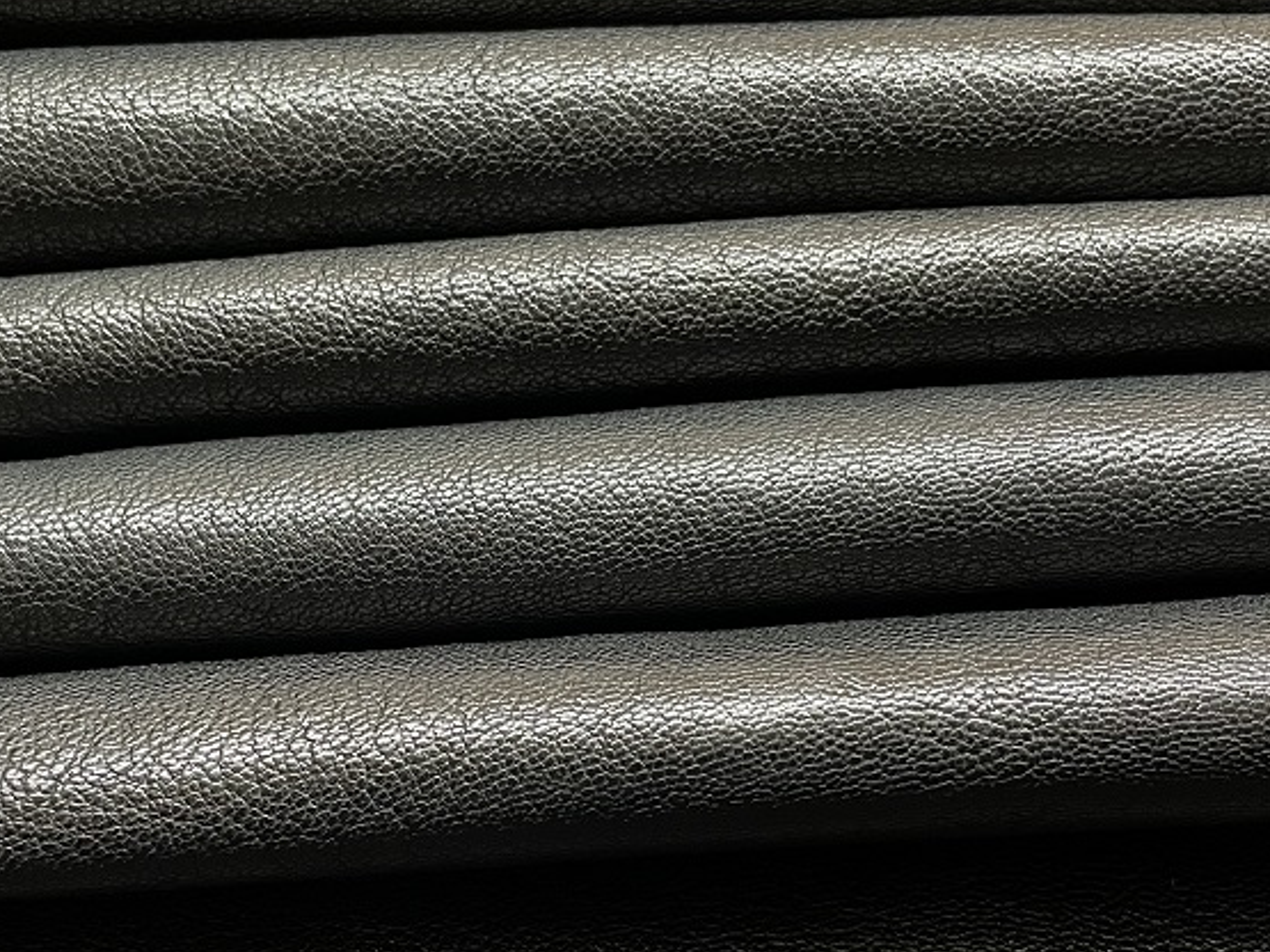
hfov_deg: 39.1
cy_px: 661
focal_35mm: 48
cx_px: 411
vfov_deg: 30.0
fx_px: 1761
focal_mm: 4.2
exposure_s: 1/60
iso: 250
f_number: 1.6
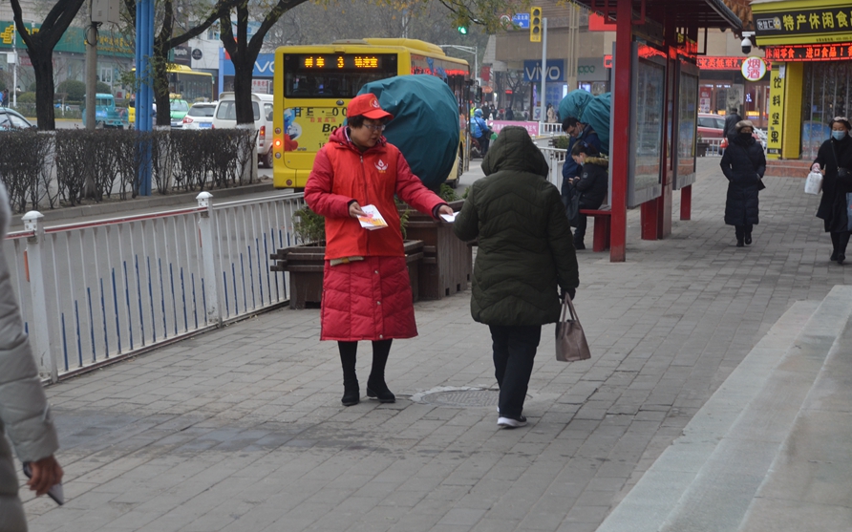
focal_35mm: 77
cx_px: 424
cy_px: 260
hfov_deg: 26.8
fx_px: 1787
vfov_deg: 16.9
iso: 400
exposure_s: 1/100
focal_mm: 50
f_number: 4.8
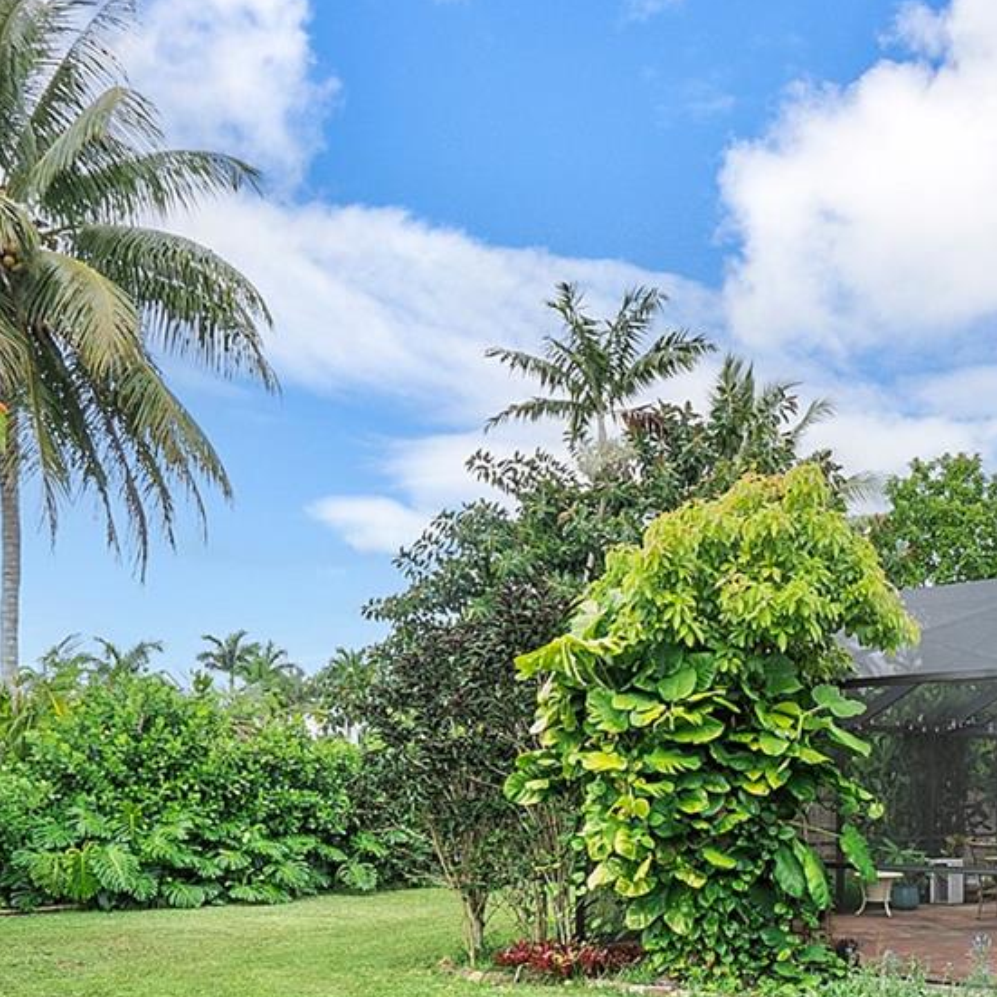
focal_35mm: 37
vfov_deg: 42.7
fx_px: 1206
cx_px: 693
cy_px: 811
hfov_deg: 44.0
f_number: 10
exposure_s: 1/100
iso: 200
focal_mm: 10
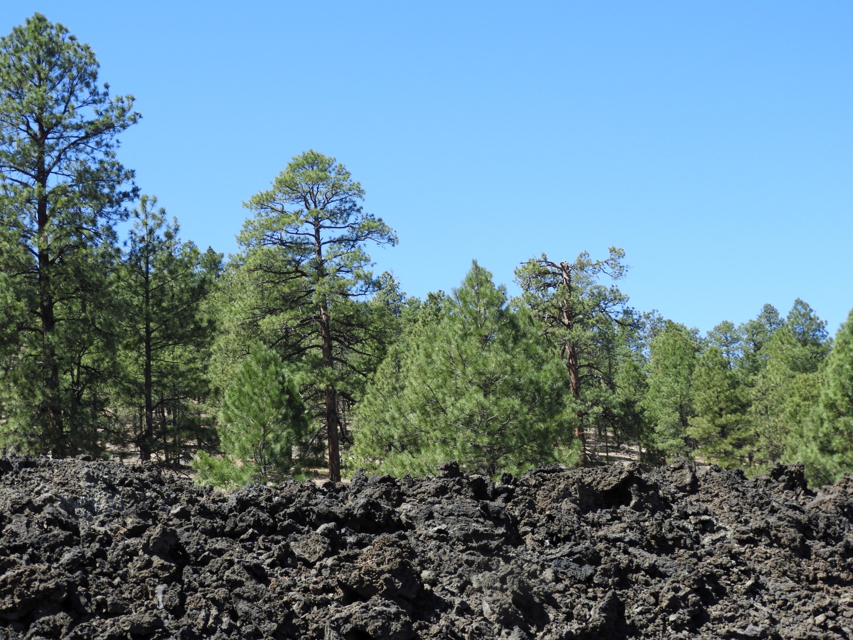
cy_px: 320
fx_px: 1355
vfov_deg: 26.6
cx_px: 426
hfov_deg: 34.9
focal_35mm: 55
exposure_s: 1/400
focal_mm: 9.9
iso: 100
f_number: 4
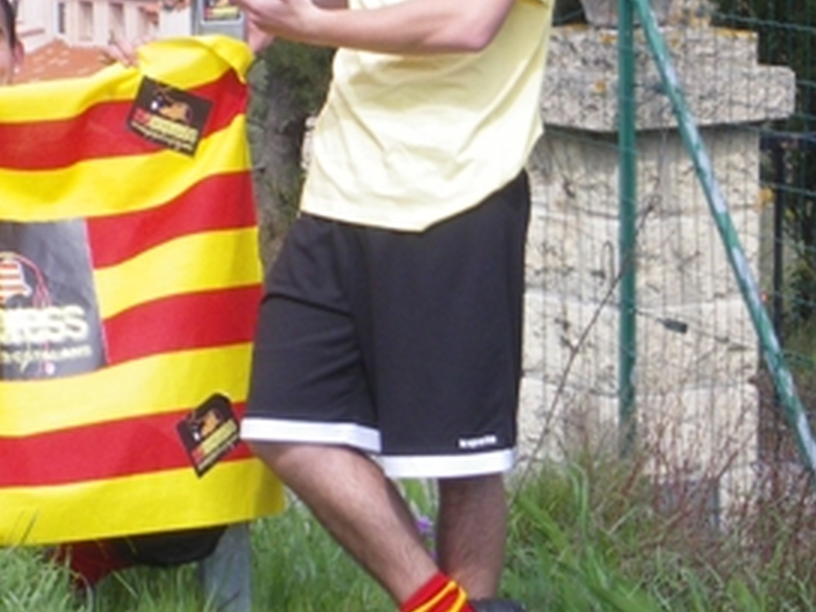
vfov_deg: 10.1
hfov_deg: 13.3
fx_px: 3442
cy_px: 144
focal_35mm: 146
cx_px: -24
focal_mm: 11.1
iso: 64
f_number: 4.6
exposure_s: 1/160
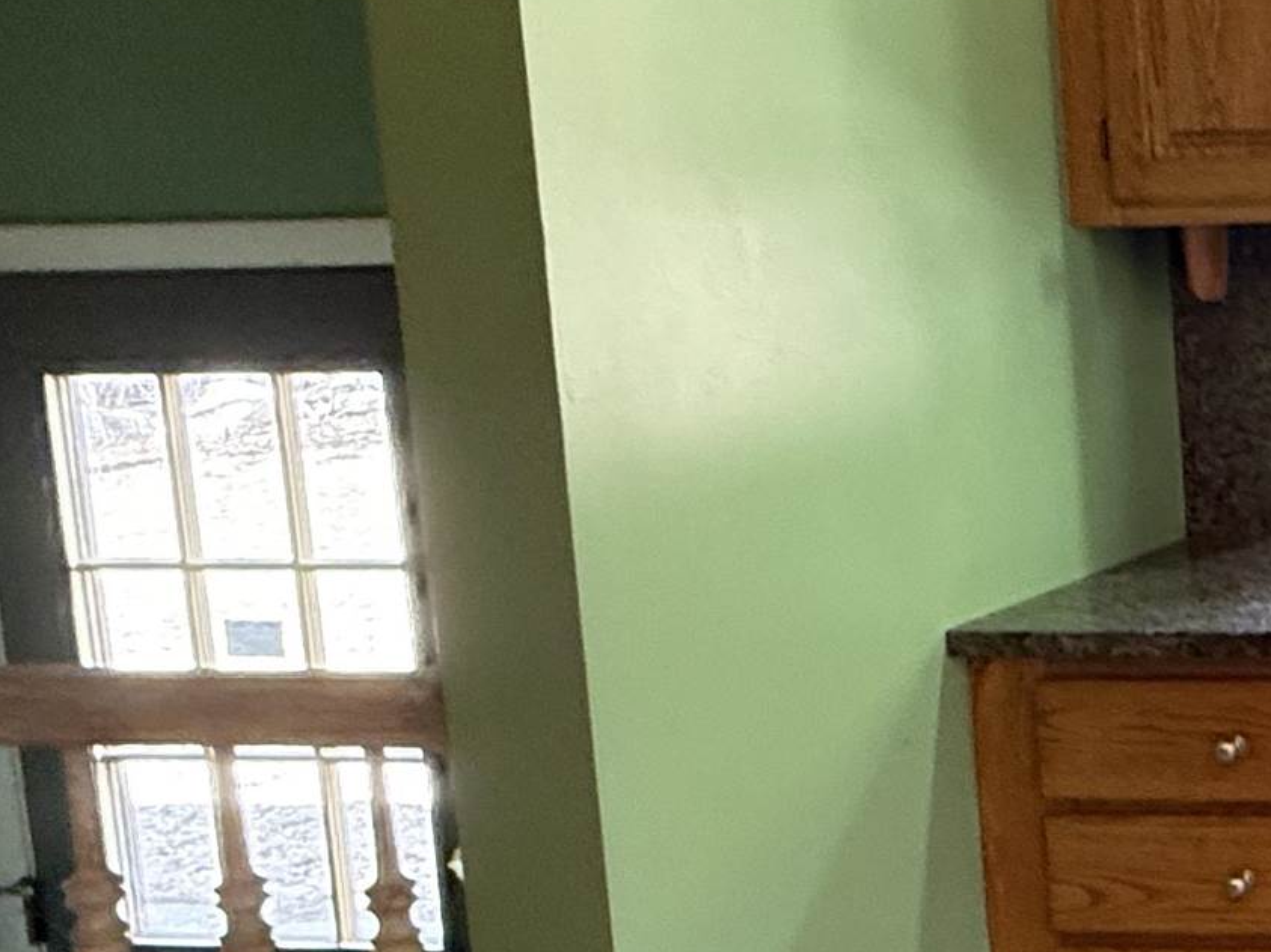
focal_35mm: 51
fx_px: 1872
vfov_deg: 28.6
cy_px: 461
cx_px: 1854
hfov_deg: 27.4
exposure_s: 1/60
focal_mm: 2.22
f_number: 2.2
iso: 400
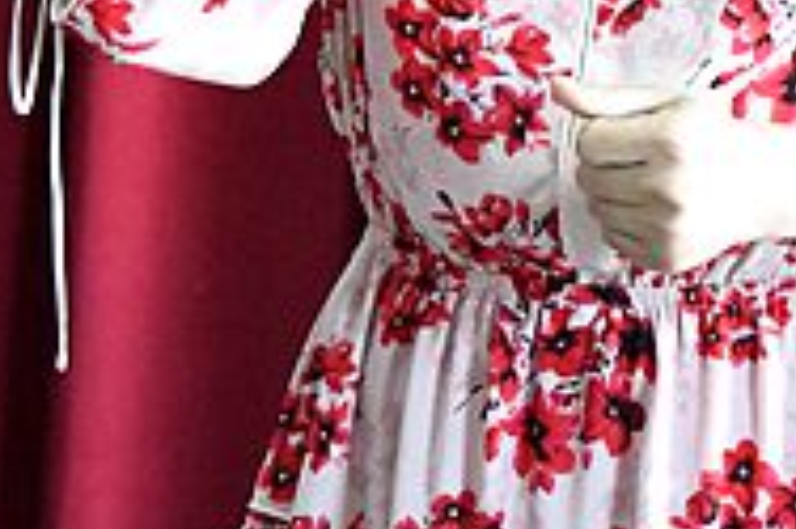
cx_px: 550
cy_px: -197
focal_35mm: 446
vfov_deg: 3.1
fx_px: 9853
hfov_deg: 4.6
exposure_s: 1/500
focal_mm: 105
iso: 18000
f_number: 5.3
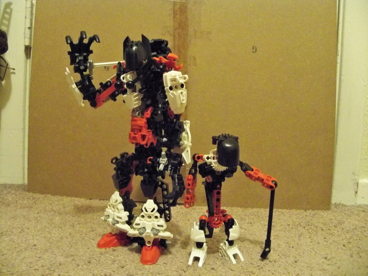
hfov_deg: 52.6
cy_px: 138
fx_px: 372
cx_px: 184
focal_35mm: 35
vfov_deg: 40.7
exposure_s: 1/8
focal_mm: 6.2
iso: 1600
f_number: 3.5
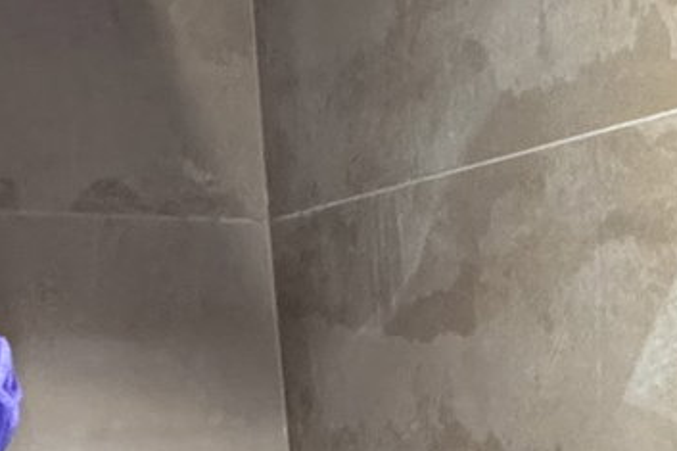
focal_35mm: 88
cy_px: 632
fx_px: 1654
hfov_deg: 22.8
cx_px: 533
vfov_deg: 14.7
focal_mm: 2.22
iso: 640
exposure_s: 1/50
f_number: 2.2
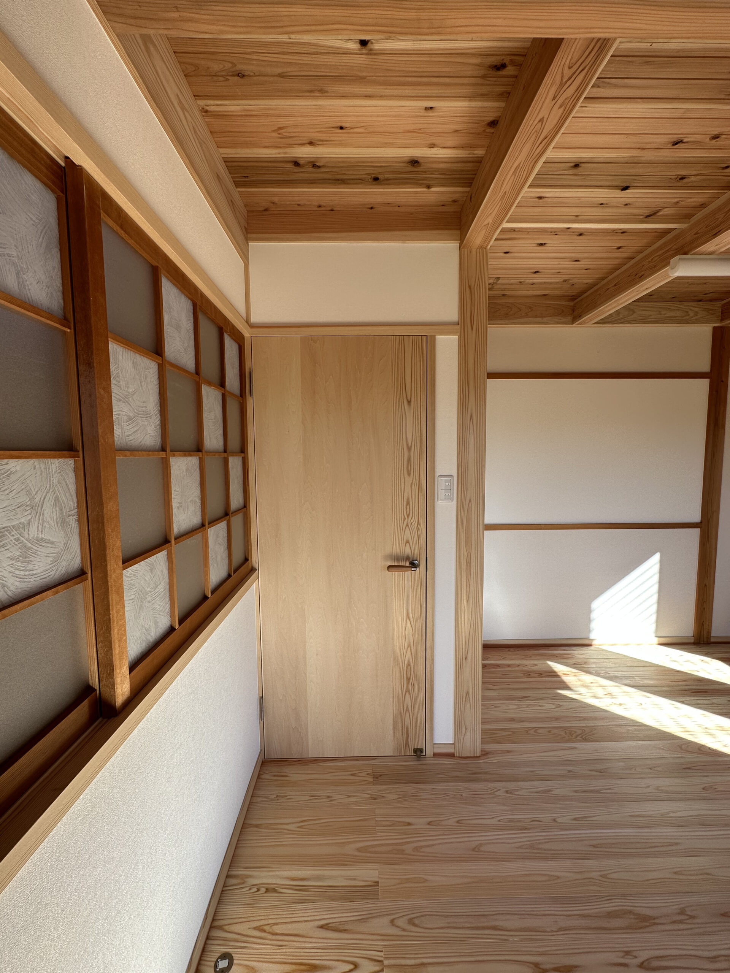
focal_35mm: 14
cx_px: 365
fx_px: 394
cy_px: 486
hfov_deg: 85.7
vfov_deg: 102.1
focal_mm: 2.22
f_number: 2.2
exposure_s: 1/214
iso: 40
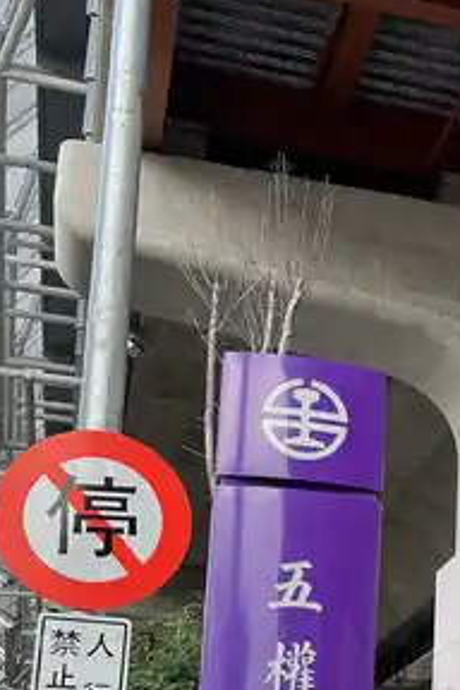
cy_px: 597
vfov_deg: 26.3
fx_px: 1437
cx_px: 642
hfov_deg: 16.9
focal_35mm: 75
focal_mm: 5.1
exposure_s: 1/121
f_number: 1.6
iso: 80
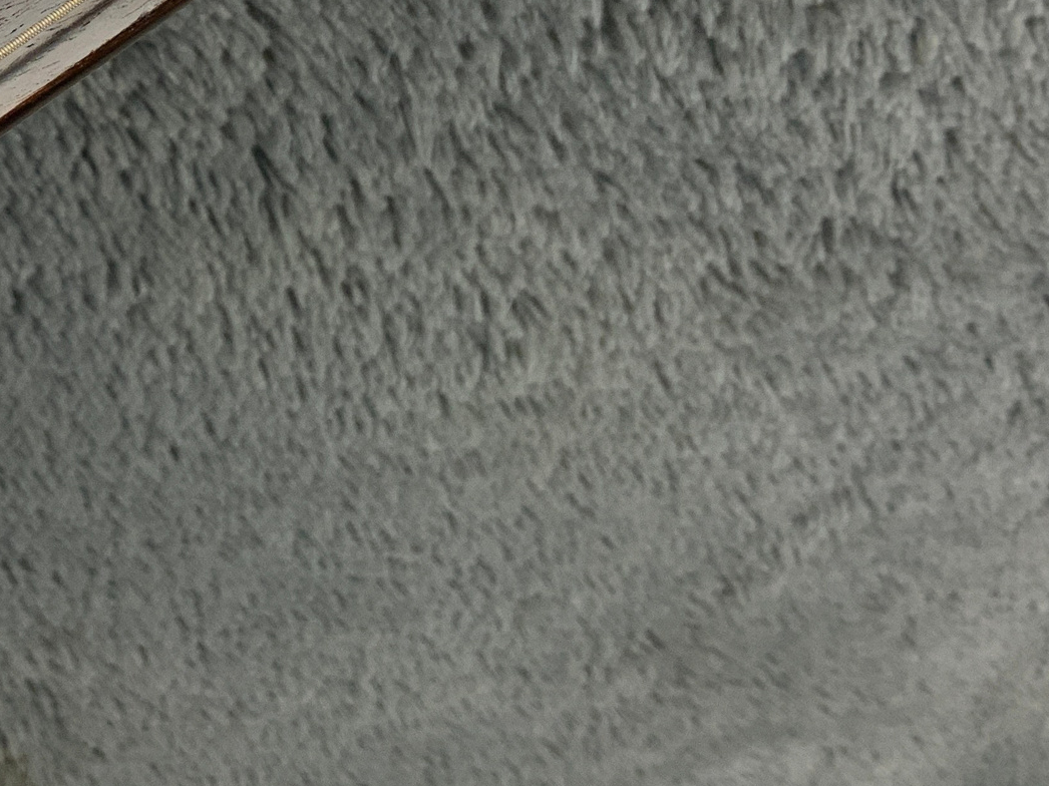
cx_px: -59
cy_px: -27
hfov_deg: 25.7
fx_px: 2151
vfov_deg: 20.0
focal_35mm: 71
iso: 50
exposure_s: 1/50
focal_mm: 3
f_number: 1.8
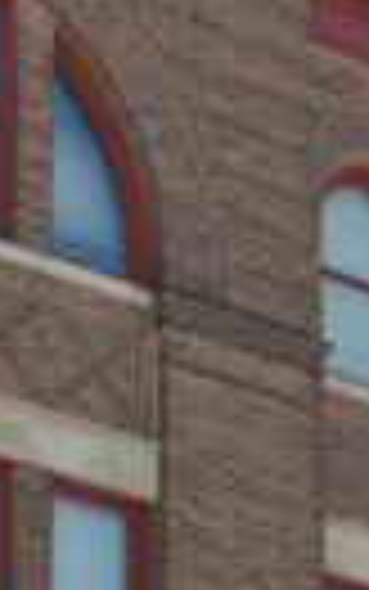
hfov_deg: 5.5
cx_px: 556
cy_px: 725
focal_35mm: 236
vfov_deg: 8.8
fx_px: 3793
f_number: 5
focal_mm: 24
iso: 400
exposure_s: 1/1250
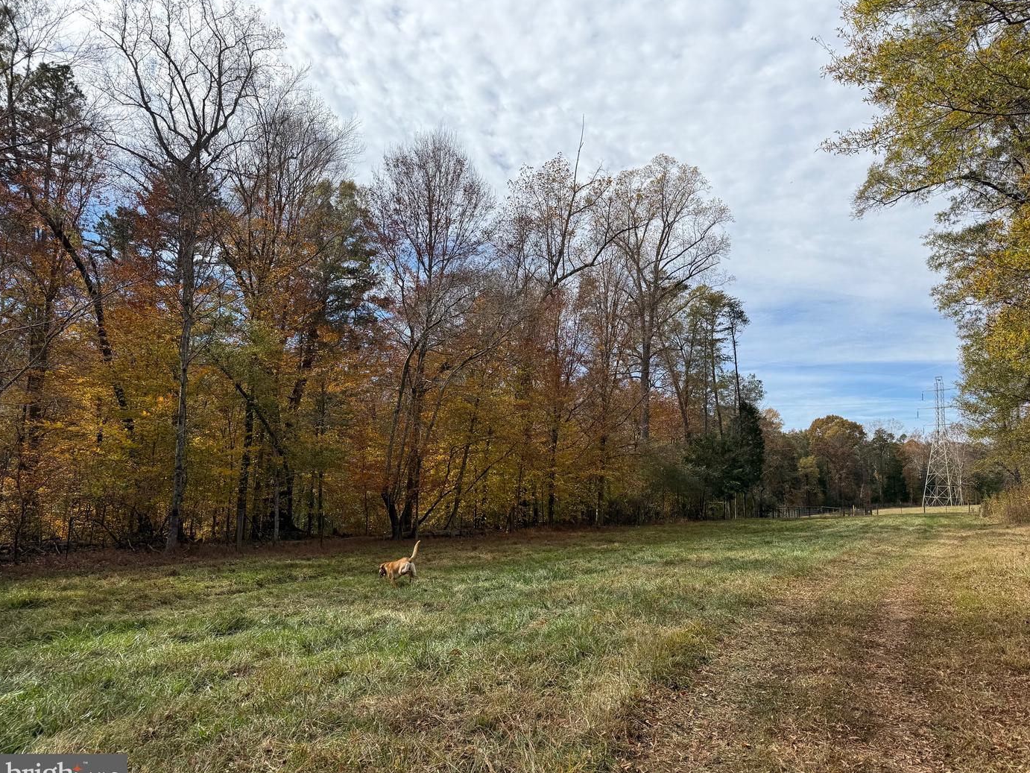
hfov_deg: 69.4
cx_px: 533
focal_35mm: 25
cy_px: 394
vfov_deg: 54.9
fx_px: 744
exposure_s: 1/3953
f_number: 1.78
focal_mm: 6.76
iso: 80
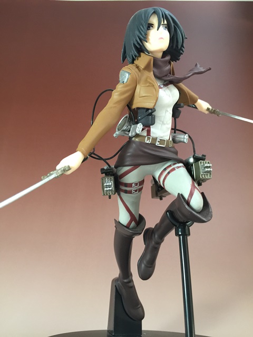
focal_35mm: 29
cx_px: 126
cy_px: 168
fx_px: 283
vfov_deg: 61.7
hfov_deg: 48.2
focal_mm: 4.15
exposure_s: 1/17
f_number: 2.2
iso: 125
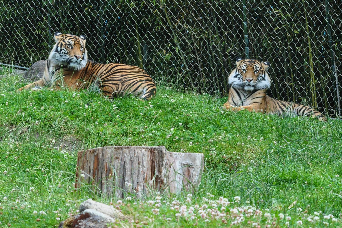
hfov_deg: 19.5
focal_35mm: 105
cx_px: 171
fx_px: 996
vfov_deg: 13.0
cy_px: 114
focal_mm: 70
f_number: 9
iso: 400
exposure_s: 1/125
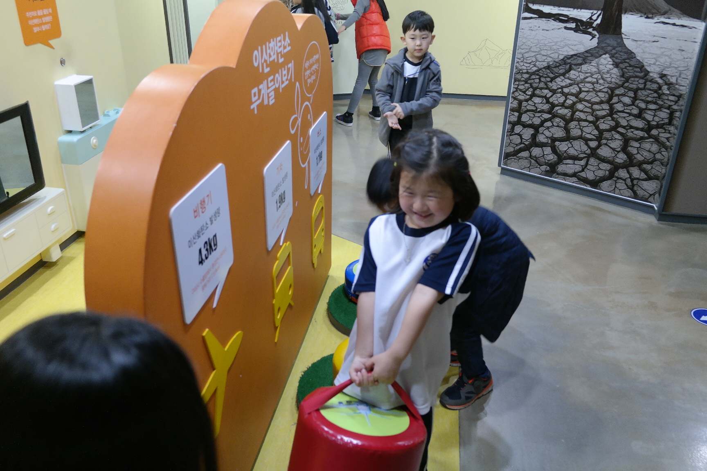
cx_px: 354
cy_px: 236
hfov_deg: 61.9
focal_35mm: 30
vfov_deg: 43.6
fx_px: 589
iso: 800
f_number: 3.5
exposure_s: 1/40
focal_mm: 20
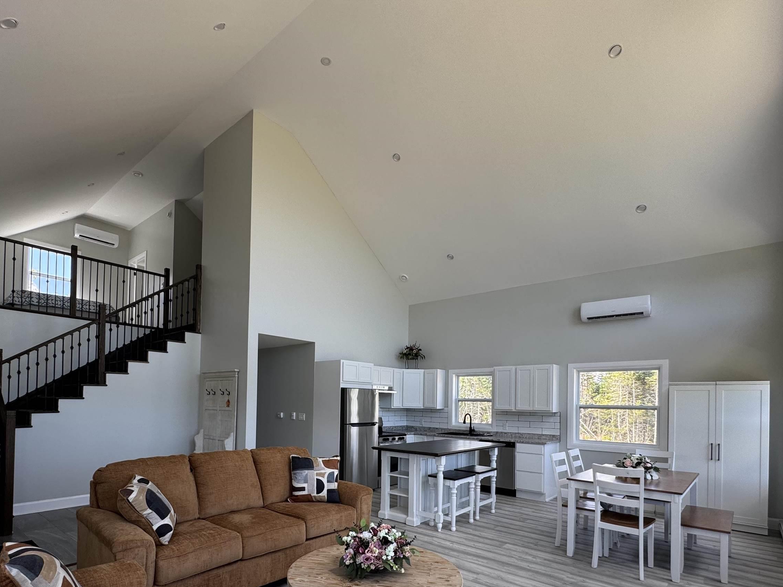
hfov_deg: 84.5
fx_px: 430
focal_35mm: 19
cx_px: 358
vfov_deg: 66.6
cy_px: 397
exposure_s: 1/131
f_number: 2.2
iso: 40
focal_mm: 2.22
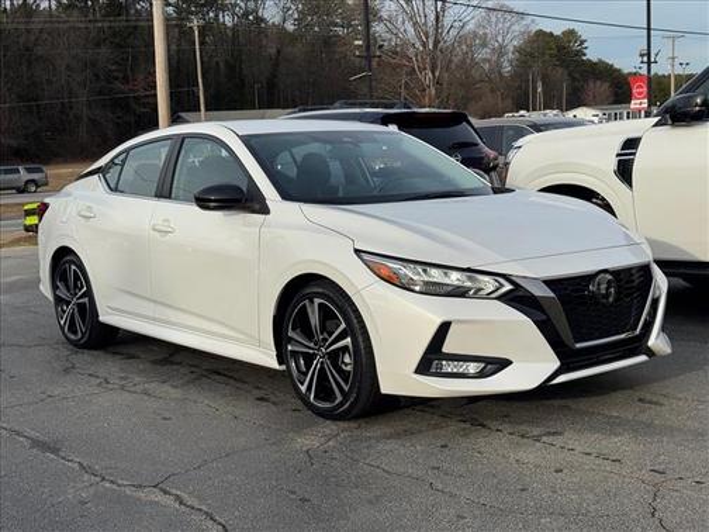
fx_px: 983
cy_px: 266
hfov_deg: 39.7
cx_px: 354
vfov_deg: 30.3
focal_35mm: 48
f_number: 1.78
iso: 64
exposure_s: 1/4049
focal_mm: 6.76
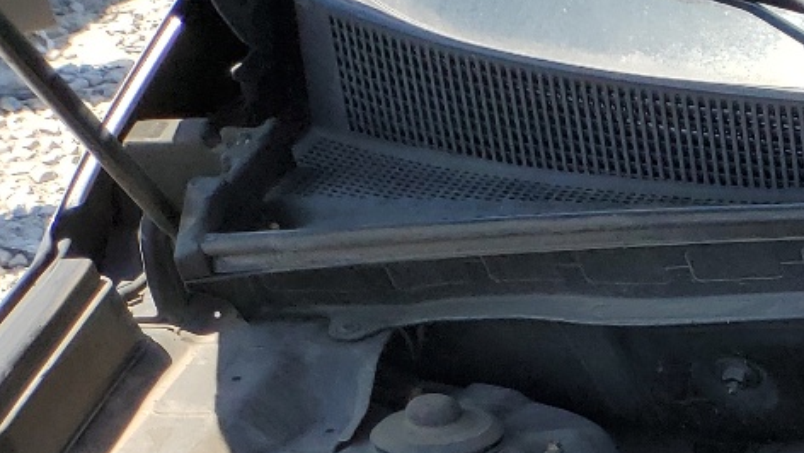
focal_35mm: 96
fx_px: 2048
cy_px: 983
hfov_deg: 18.5
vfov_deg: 11.1
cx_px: 1349
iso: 50
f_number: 1.5
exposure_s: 1/1429
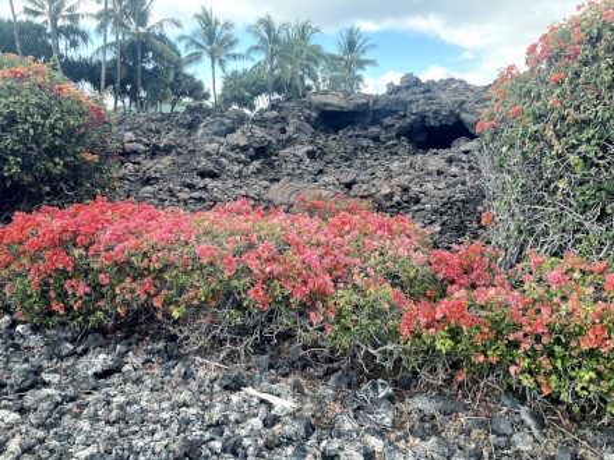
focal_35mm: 28
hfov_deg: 63.4
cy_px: 230
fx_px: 497
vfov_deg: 49.7
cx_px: 307
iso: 20
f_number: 1.8
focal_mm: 3.99
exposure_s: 1/204
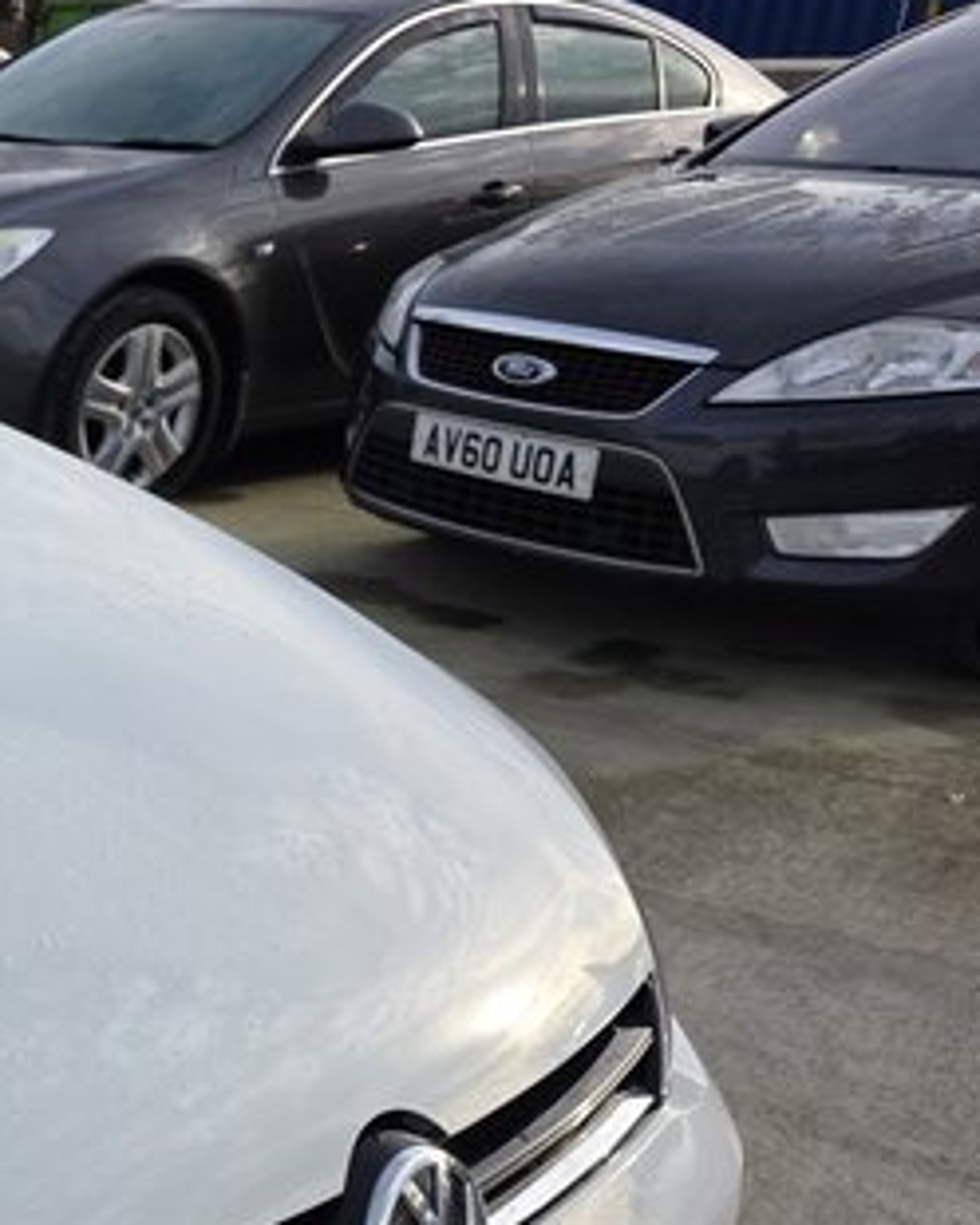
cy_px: 1004
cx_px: -510
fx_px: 2103
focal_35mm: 58
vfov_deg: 31.5
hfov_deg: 21.7
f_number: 1.7
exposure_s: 1/2579
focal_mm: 6.3
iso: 80
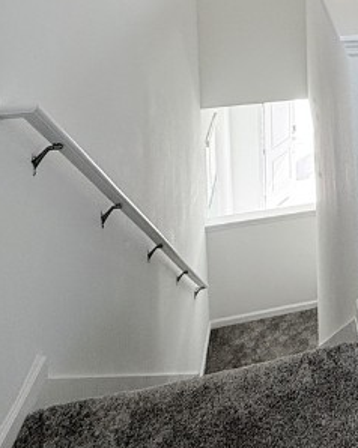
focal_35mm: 47
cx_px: 489
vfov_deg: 34.5
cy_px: -36
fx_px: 623
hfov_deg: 26.3
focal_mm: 2.22
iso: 64
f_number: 2.2
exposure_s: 1/120
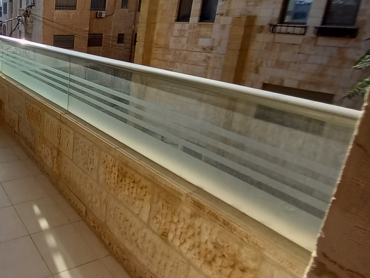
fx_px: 267
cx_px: 18
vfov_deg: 54.1
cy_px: 99
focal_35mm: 25
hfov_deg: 56.7
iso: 40
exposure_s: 1/1035
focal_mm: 1.13
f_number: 2.2
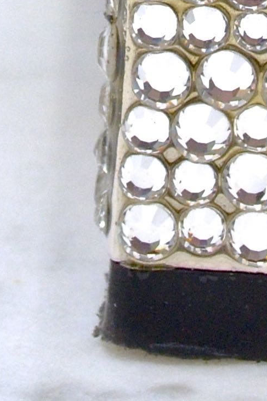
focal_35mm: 283
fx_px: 3147
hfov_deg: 4.8
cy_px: -886
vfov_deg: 6.5
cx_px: 345
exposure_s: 1/160
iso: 800
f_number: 9
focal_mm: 28
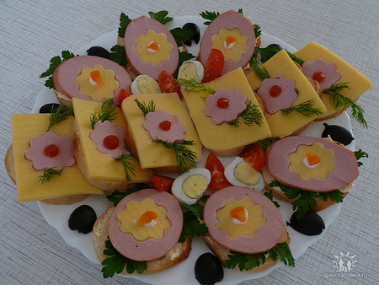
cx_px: 190
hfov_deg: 51.3
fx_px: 394
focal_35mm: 36
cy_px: 142
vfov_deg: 39.7
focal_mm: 6
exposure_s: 1/40
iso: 100
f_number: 3.7
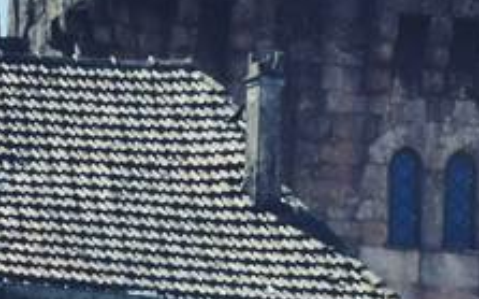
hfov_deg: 3.8
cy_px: 924
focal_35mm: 548
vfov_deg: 2.4
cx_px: 215
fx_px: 7148
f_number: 10
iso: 200
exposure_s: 1/400
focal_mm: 50
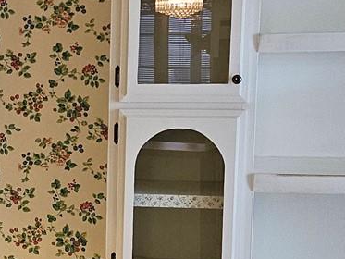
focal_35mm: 103
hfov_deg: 18.2
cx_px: -62
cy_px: 220
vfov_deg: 14.3
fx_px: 1027
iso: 250
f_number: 1.8
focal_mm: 5
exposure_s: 1/120
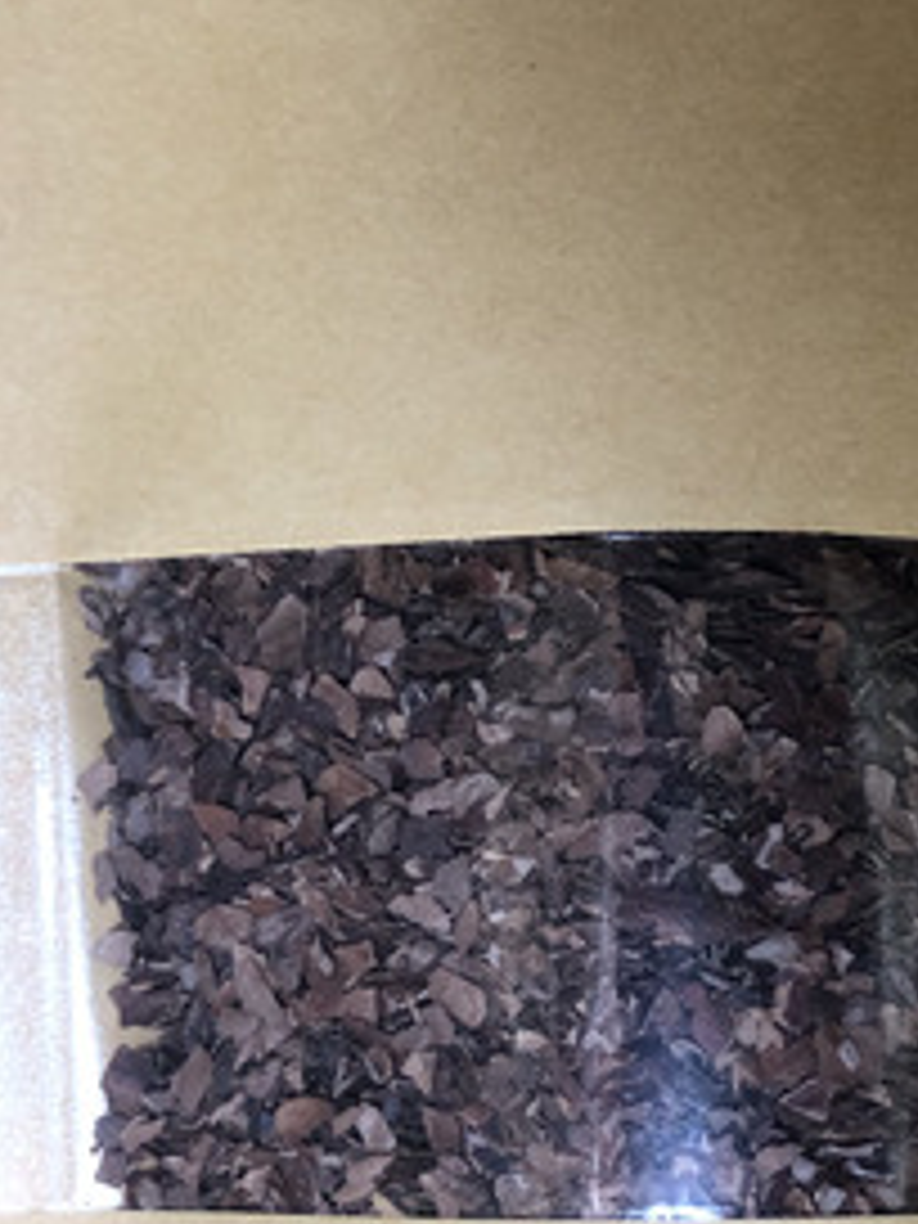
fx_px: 2546
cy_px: 657
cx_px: 709
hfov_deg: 20.3
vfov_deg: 27.0
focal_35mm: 72
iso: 40
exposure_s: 1/30
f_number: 1.8
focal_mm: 3.99
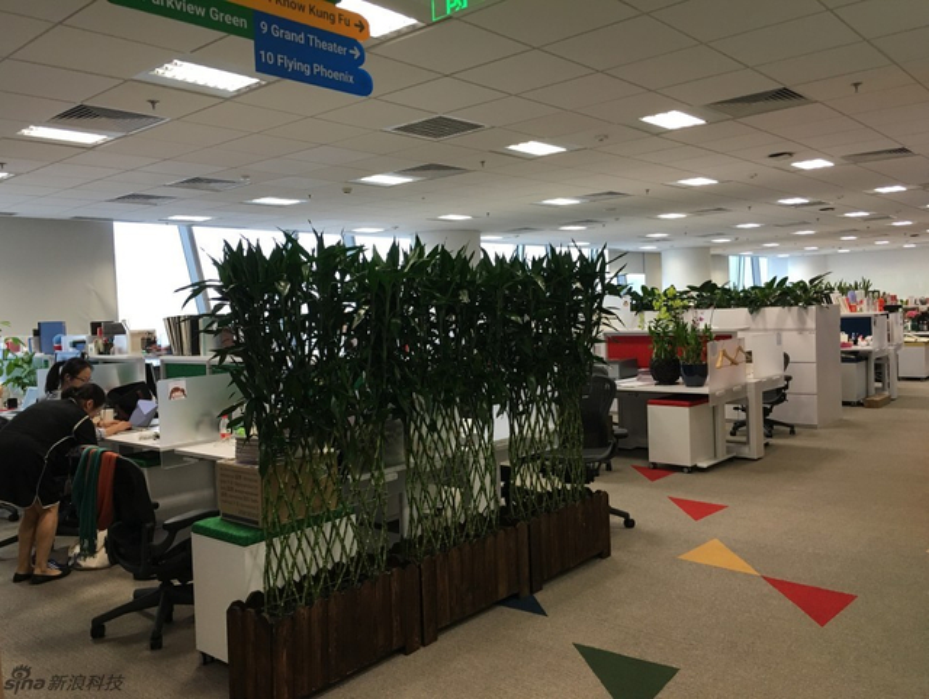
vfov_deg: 48.3
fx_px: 779
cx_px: 464
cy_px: 350
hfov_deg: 61.6
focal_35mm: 29
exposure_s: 1/33
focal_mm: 4.15
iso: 64
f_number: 2.2
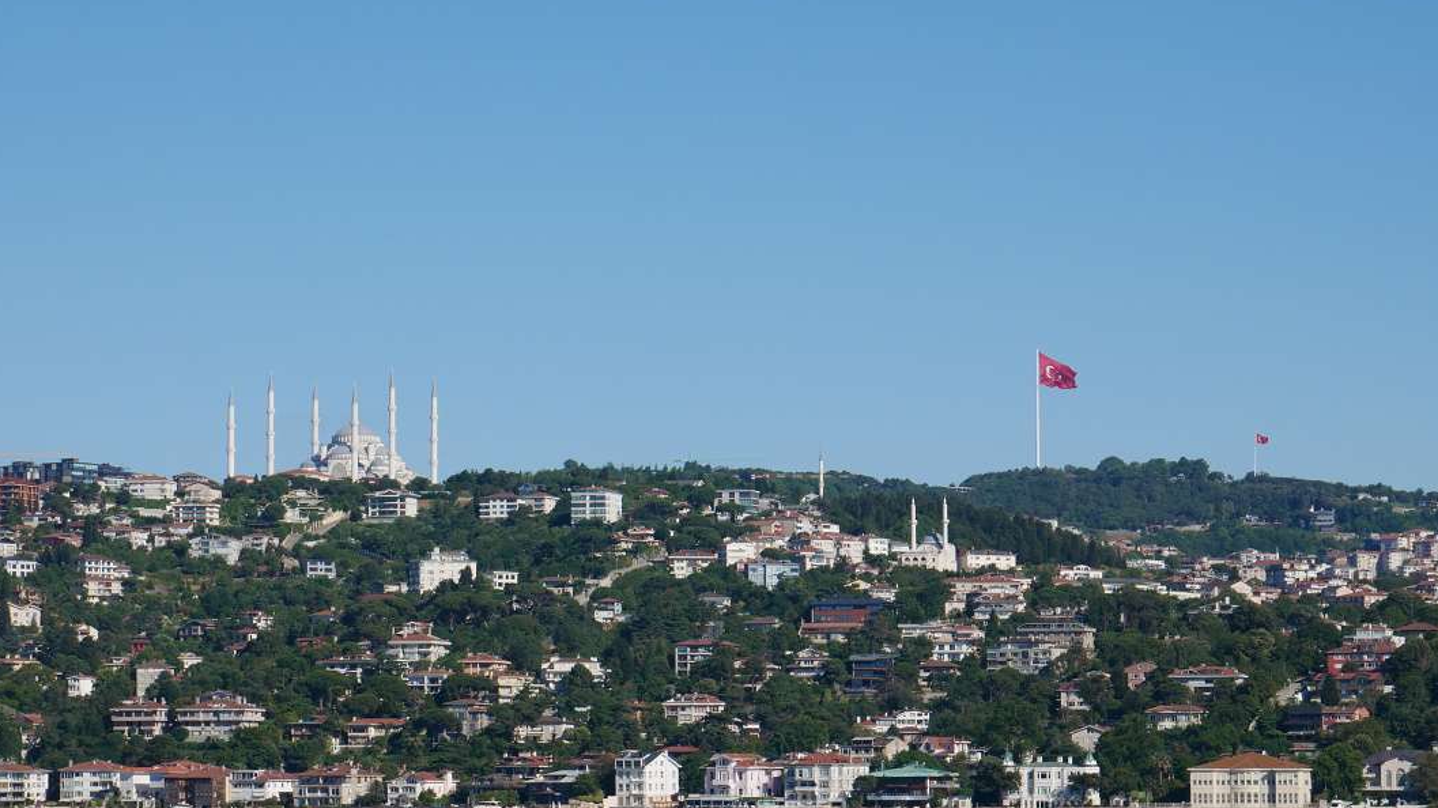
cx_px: 718
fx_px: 4613
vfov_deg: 10.0
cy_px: 506
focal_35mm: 121
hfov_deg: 17.7
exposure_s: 1/640
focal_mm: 55
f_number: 9
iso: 200
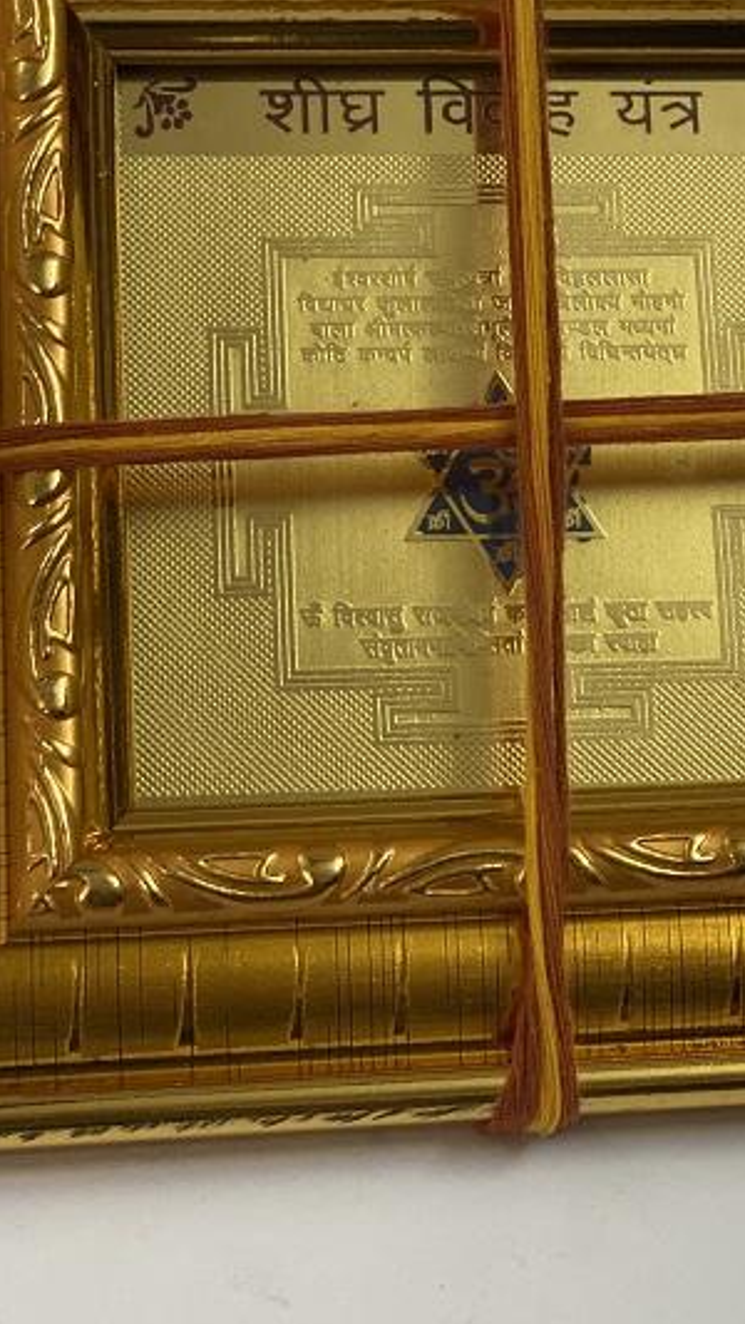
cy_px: 469
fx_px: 2984
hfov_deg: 14.2
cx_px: 502
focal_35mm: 85
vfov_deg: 24.9
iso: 160
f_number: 2
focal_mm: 6
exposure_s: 1/50
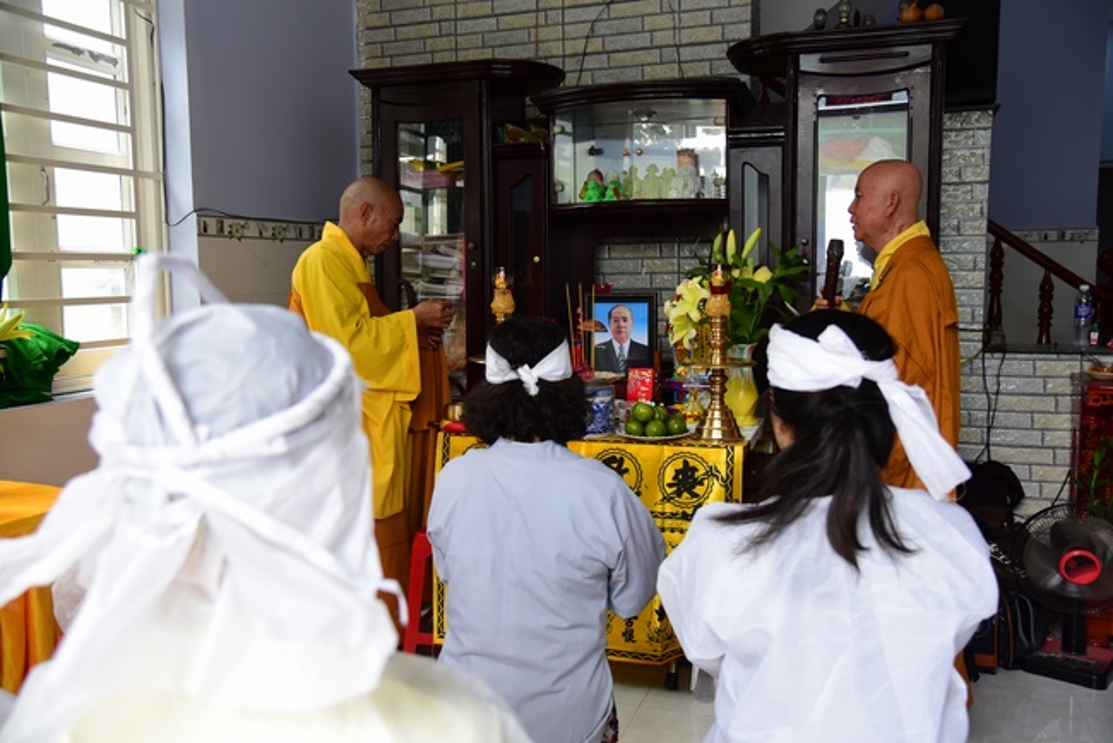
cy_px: 372
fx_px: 959
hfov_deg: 60.3
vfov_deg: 42.4
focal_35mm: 31
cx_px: 556
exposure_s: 1/160
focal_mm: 31
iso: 640
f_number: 4
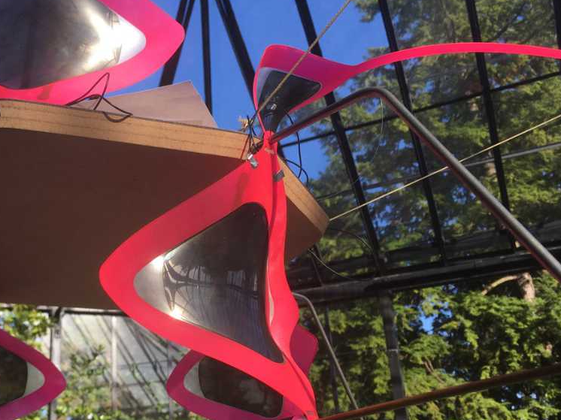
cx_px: 166
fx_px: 680
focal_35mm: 42
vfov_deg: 34.2
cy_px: 258
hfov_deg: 43.8
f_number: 2.2
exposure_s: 1/499
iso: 25
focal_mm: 4.2
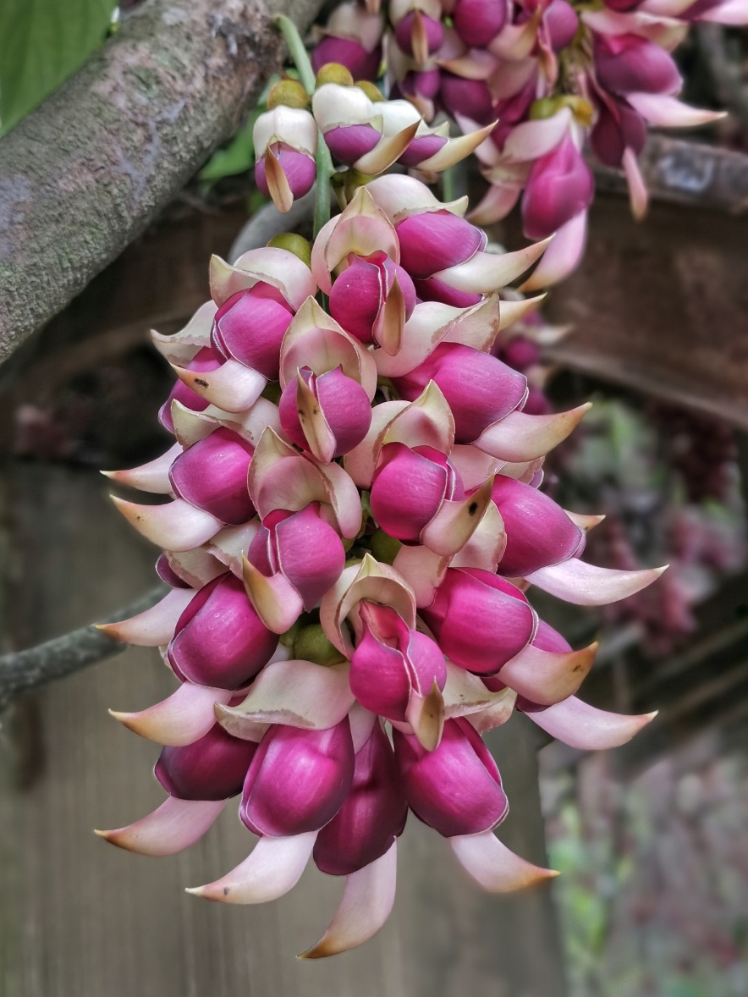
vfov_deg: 34.9
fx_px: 1584
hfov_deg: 26.6
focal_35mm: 55
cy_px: 493
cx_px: 371
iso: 80
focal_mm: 5.56
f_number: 4
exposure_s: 1/100
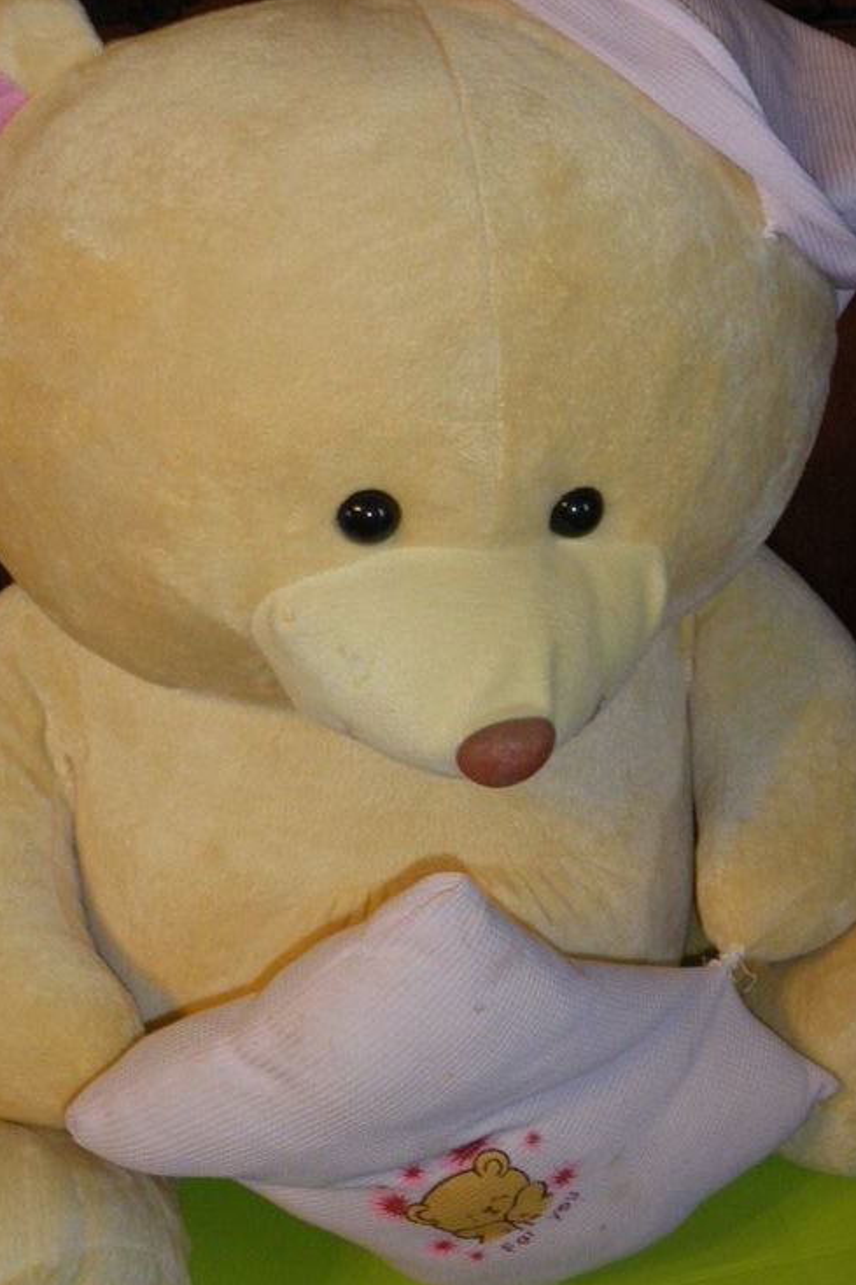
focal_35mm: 51
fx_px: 1820
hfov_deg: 26.4
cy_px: 707
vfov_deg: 38.8
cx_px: 343
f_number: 3.5
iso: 400
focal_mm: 6.3
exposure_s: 1/50
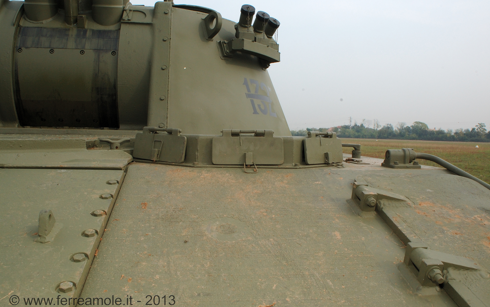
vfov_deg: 40.6
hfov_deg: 61.2
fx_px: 414
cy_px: 154
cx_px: 245
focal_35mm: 31
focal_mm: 20
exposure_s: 1/125
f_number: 14
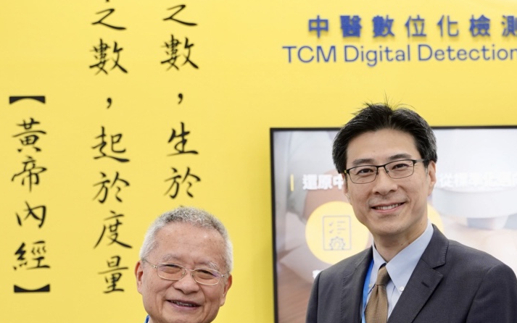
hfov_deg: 19.9
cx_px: 381
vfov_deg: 12.4
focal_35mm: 104
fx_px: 1466
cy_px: 351
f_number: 3.5
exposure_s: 1/160
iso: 1000
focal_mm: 45
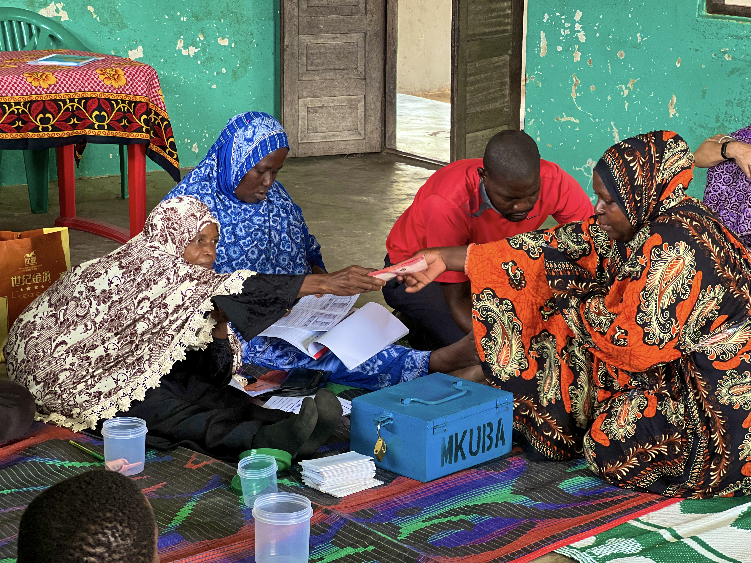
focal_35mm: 77
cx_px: 376
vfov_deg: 19.1
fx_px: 1671
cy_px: 282
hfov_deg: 25.3
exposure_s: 1/40
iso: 320
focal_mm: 9
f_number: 2.8
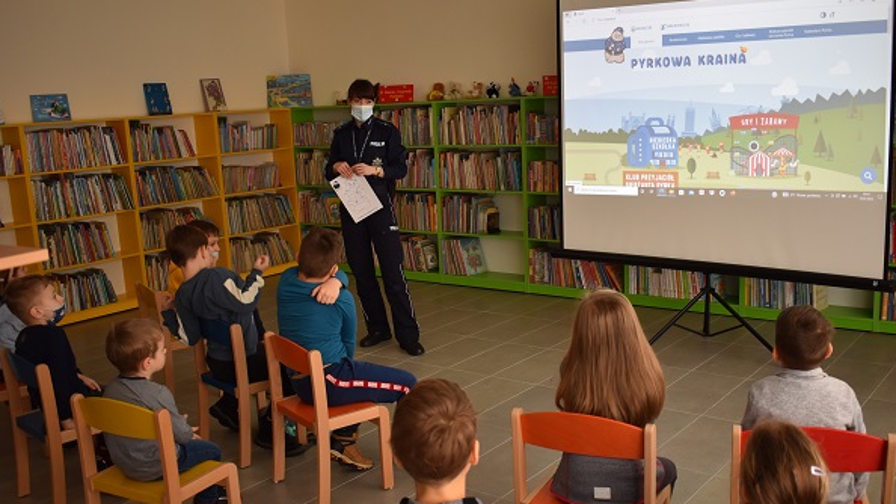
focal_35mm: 37
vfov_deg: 32.4
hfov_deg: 54.6
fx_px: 868
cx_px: 450
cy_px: 270
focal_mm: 23
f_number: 4
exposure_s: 1/60
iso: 500
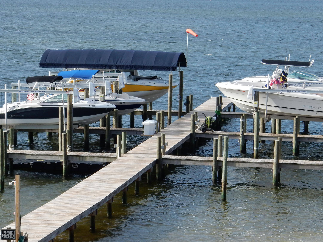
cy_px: 161
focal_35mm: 137
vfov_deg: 10.8
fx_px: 1278
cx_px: 162
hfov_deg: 14.4
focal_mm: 17.6
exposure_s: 1/500
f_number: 5.3
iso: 125
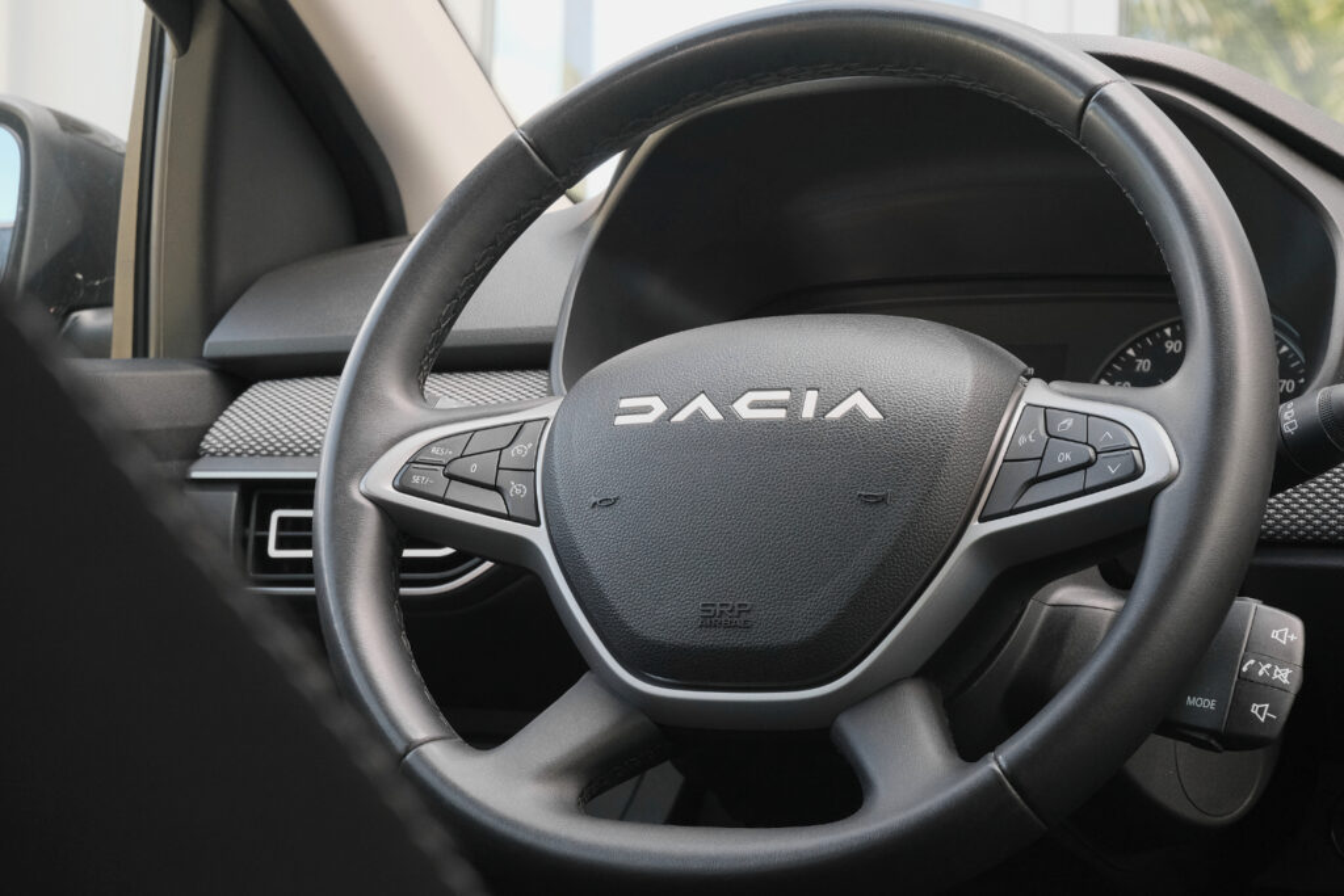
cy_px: 448
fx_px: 2539
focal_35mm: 68
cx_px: 672
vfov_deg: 20.0
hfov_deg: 29.7
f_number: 9
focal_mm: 45
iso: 2000
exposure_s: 1/80
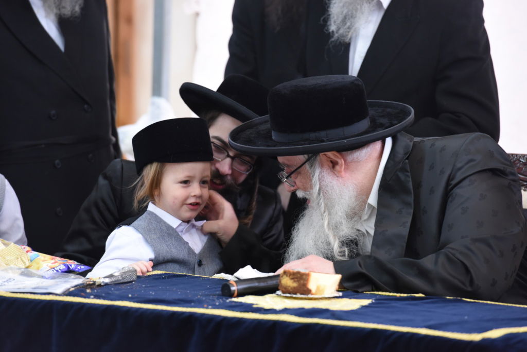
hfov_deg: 10.3
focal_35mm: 200
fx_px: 2928
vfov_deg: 6.9
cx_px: 264
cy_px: 176
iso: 2500
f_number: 4.5
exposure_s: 1/125
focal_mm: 200
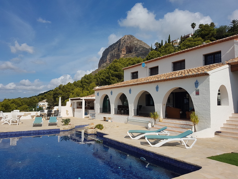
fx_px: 179
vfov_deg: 53.1
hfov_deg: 67.3
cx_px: 119
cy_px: 90
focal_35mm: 26
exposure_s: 1/4208
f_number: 1.7
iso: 40
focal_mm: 4.2
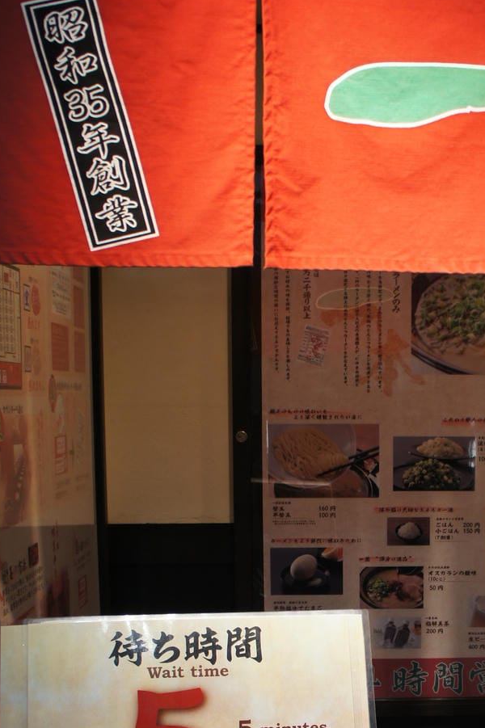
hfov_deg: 24.5
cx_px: 408
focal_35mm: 54
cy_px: 553
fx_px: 1092
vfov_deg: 36.0
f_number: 3.5
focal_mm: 18
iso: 250
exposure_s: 1/30
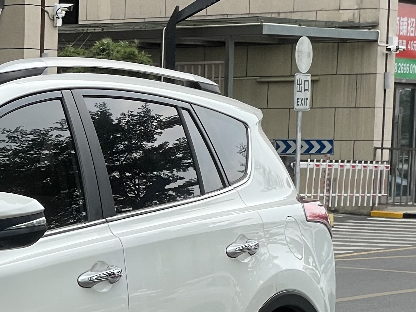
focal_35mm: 160
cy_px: 331
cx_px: -210
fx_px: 1923
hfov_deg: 11.8
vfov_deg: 9.2
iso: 25
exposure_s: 1/484
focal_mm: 6
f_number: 2
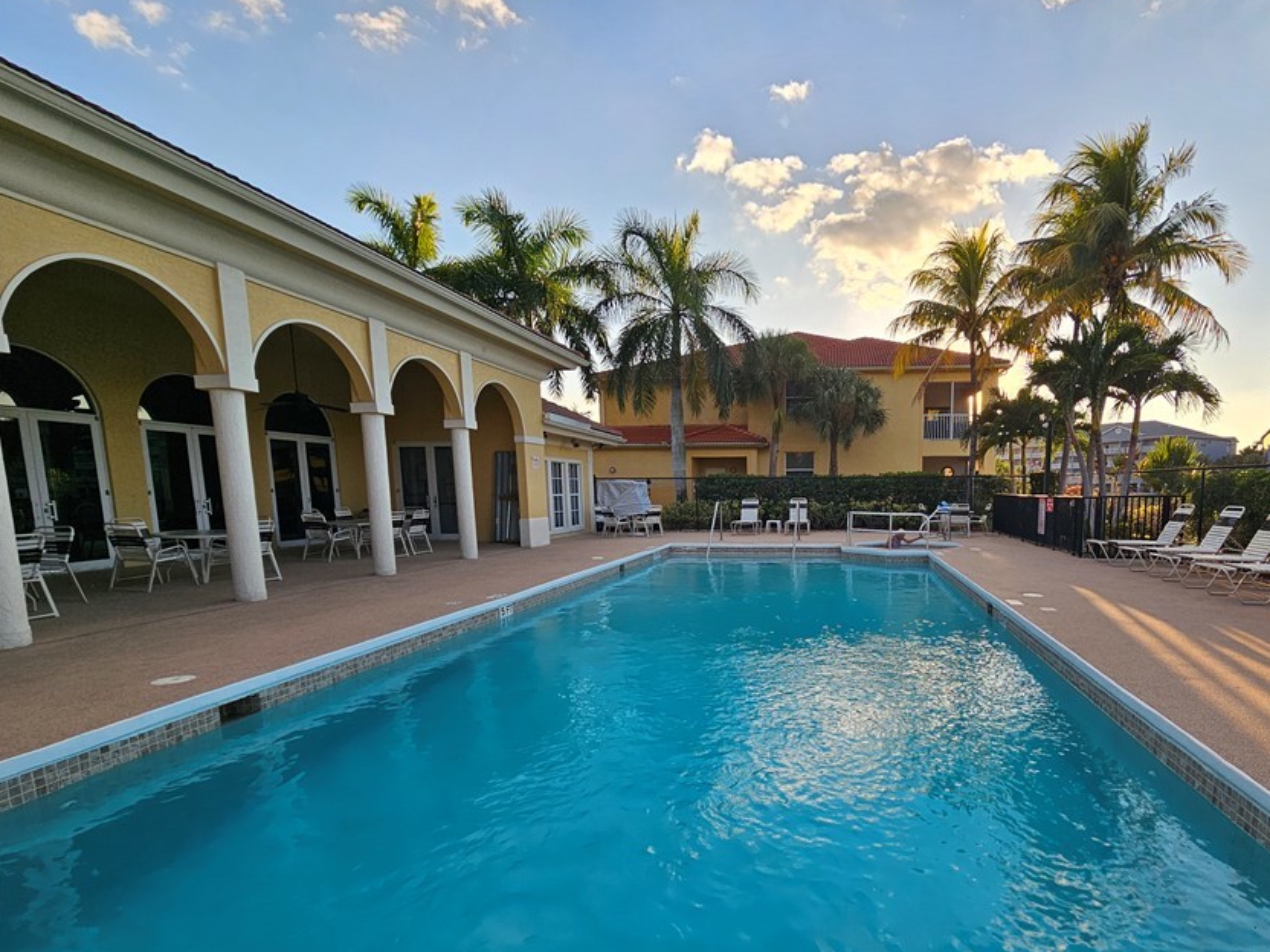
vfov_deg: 77.3
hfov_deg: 93.0
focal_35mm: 16
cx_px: 775
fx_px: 587
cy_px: 569
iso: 50
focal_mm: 2.2
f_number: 2.2
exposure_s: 1/742
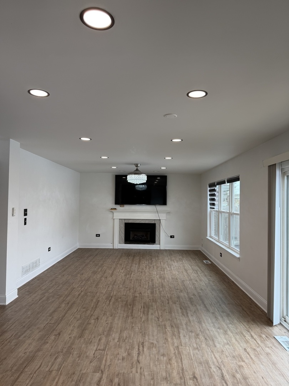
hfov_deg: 56.8
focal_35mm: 24
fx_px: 267
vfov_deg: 71.6
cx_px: 144
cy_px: 193
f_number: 1.78
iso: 80
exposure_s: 1/193
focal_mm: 6.76
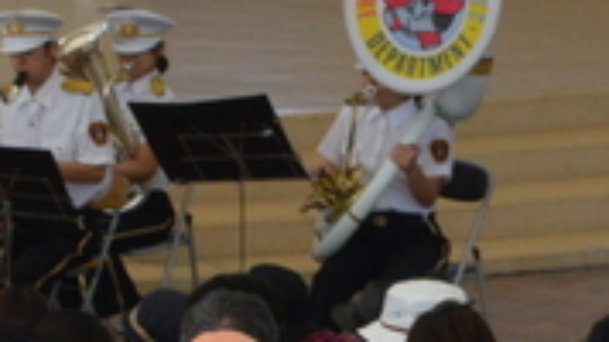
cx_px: -462
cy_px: 233
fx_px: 7504
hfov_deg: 4.6
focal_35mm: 465
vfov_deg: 2.6
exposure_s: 1/400
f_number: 10
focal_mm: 55
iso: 800
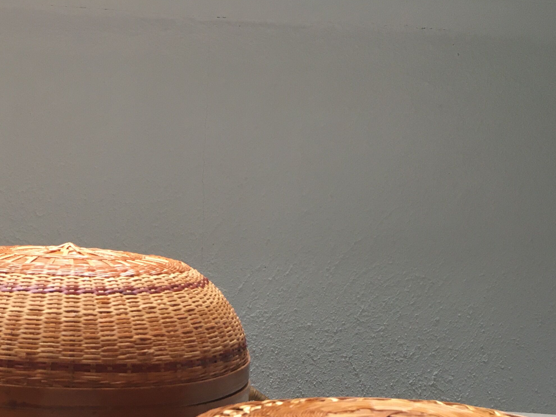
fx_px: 948
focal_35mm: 59
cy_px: 421
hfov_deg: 31.6
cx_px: 86
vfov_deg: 23.7
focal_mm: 4.15
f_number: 2.2
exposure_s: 1/33
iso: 80
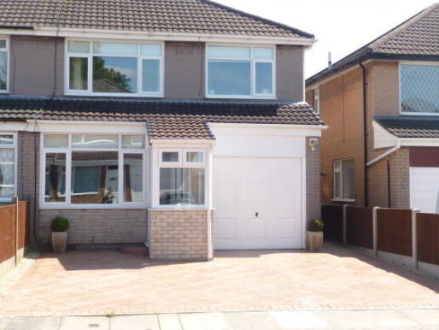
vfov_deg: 28.6
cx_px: 214
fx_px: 647
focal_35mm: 51
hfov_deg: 37.5
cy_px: 154
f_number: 4
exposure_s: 1/250
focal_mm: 4.1
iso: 80
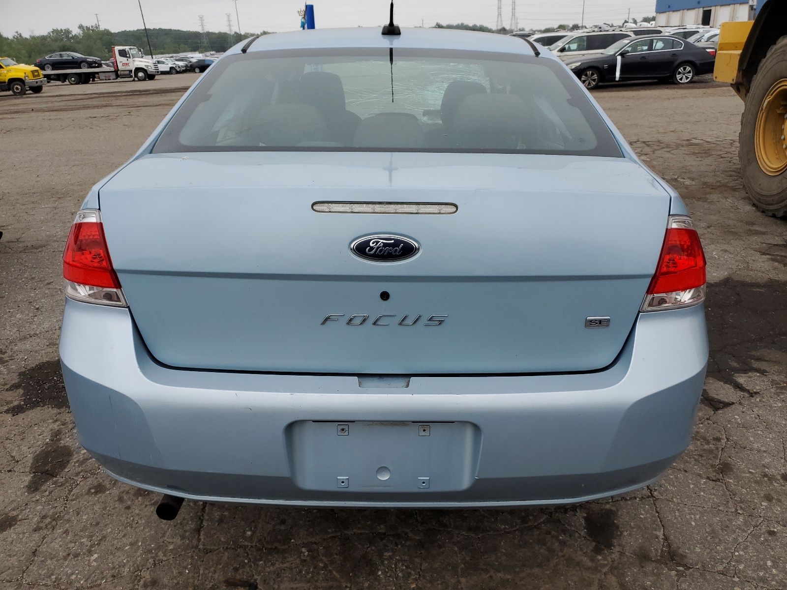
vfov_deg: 53.1
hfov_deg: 67.3
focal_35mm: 26
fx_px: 591
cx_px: 394
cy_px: 295
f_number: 1.5
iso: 50
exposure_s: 1/556
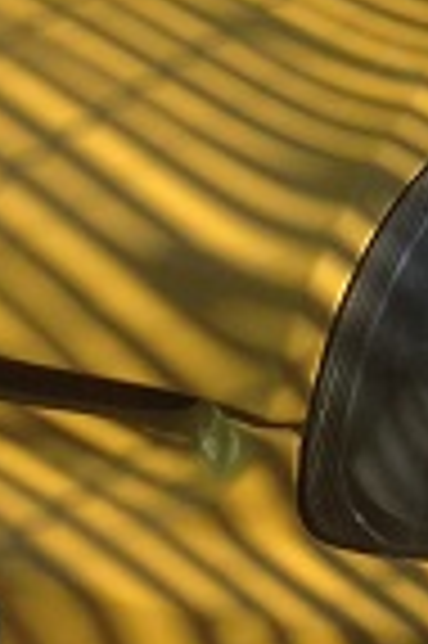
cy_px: -122
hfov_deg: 8.2
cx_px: 811
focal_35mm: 160
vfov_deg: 12.6
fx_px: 2860
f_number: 2.4
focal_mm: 4.12
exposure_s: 1/809
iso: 50
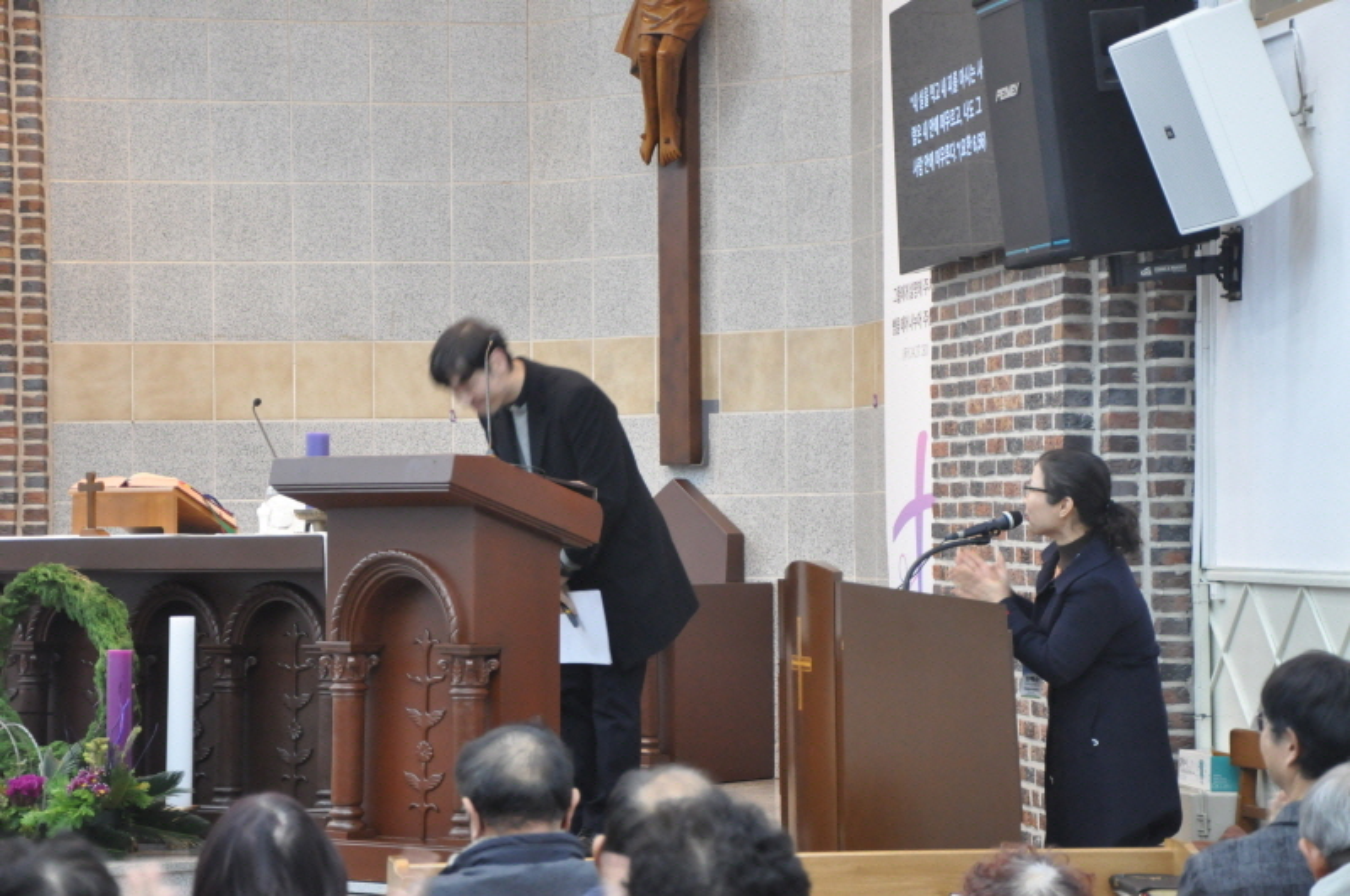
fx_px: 3707
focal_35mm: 99
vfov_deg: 13.8
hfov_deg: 20.6
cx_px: 675
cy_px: 448
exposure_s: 1/25
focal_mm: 66
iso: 1600
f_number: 5.3
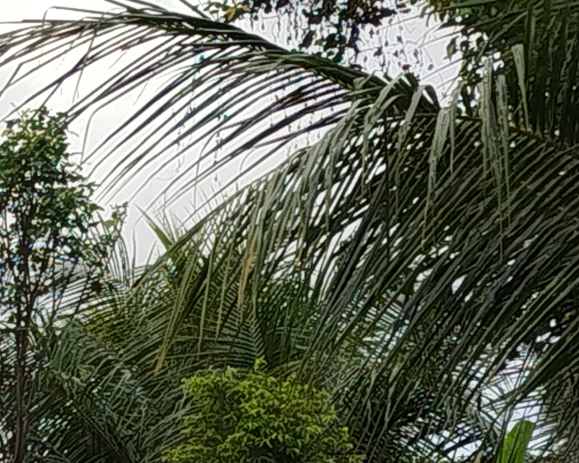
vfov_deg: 8.1
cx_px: -434
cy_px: 727
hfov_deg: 9.9
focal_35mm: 186
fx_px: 3187
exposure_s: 1/1017
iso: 50
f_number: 1.7
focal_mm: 5.31
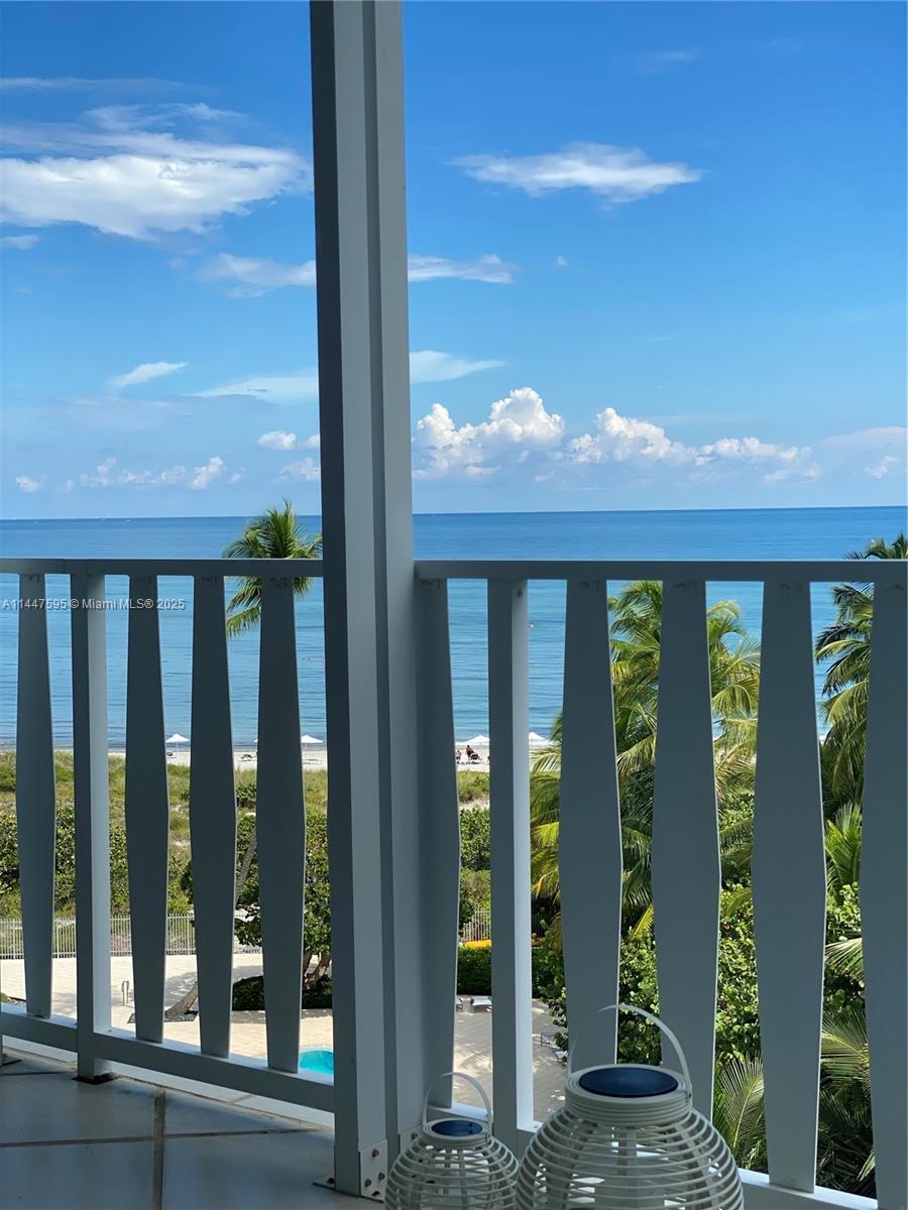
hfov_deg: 28.0
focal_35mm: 52
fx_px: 1819
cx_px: 454
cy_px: 605
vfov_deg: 36.8
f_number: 2
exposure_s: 1/470
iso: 20
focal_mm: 6
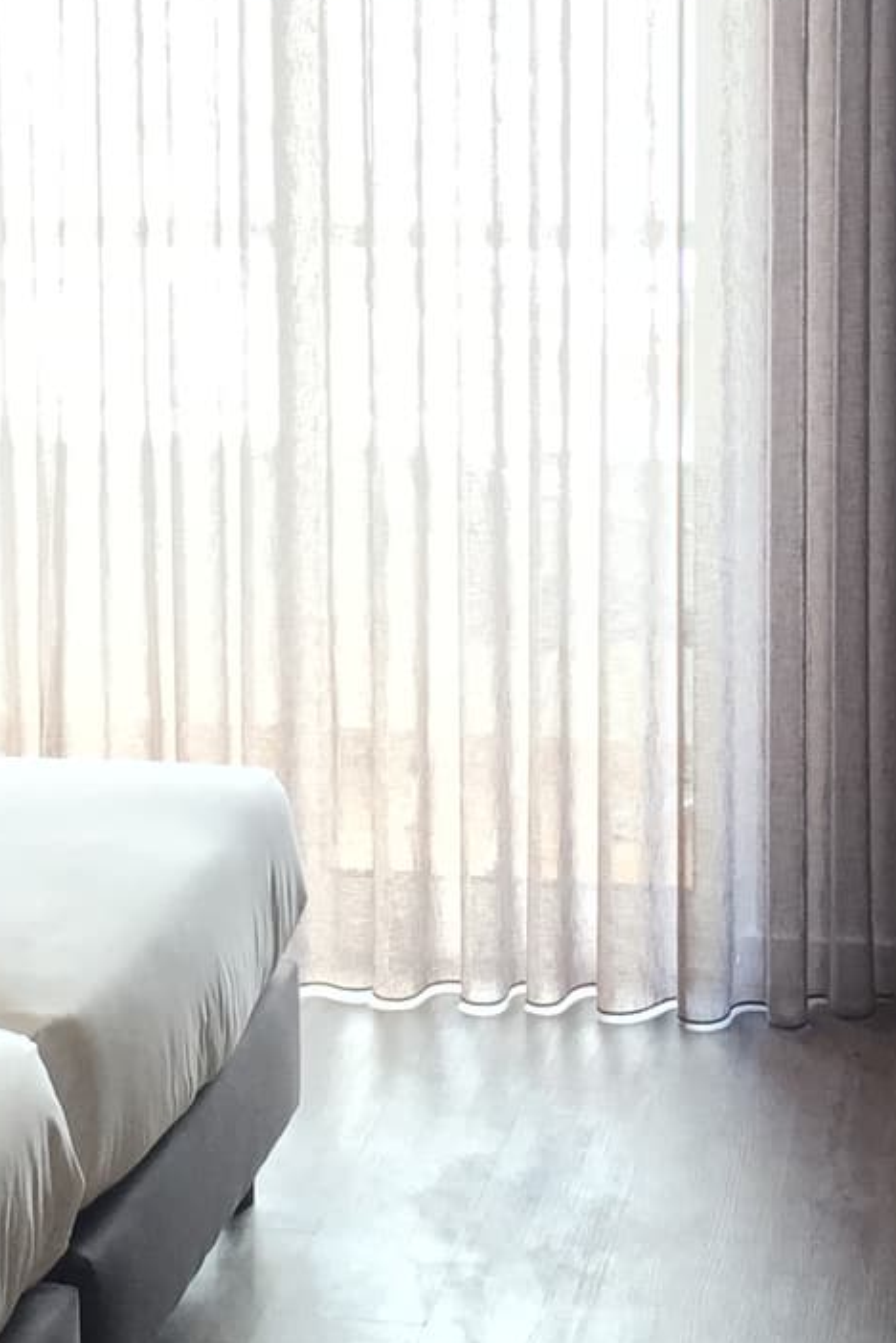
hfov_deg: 15.8
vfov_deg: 23.5
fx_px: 3207
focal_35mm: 86
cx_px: 205
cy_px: 397
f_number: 2.2
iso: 160
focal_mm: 4.15
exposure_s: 1/33
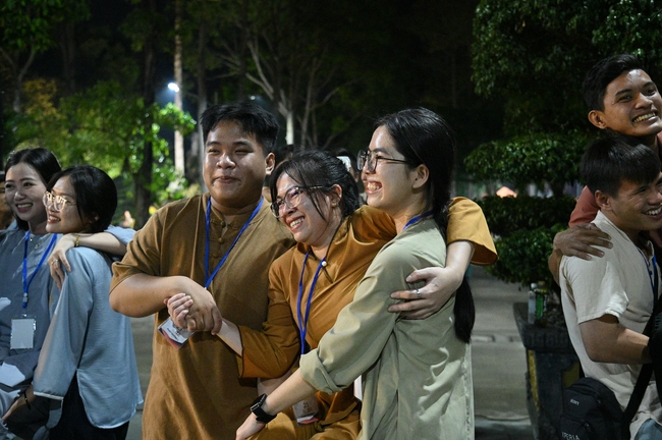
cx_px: 331
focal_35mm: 38
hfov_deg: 50.7
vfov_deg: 35.0
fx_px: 698
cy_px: 220
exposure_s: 1/200
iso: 20000
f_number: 4
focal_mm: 38
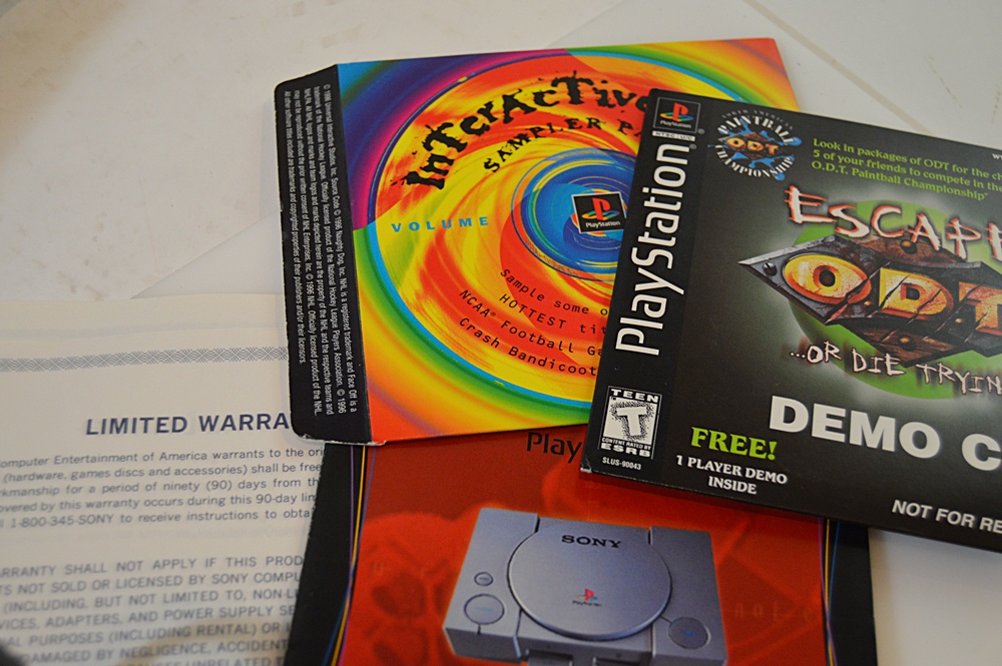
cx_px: 501
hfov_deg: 41.1
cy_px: 333
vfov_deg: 28.0
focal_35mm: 48
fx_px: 1335
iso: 900
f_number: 4.5
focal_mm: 32
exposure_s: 1/60
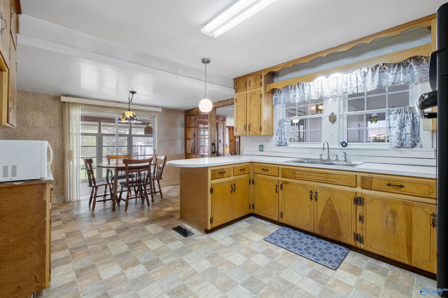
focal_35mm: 15
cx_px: 224
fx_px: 187
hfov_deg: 100.4
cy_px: 149
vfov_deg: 77.3
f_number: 8
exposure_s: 1/4
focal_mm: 10
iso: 1250
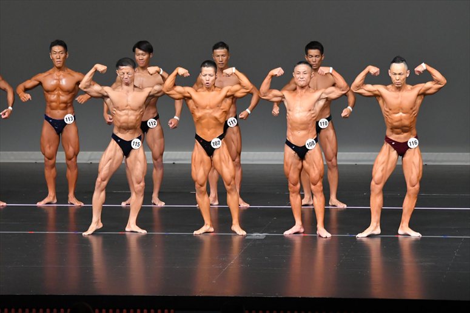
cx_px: 235
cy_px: 156
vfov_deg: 6.1
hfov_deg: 9.2
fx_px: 2936
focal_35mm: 225
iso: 5000
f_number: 5.6
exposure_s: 1/400
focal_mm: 150
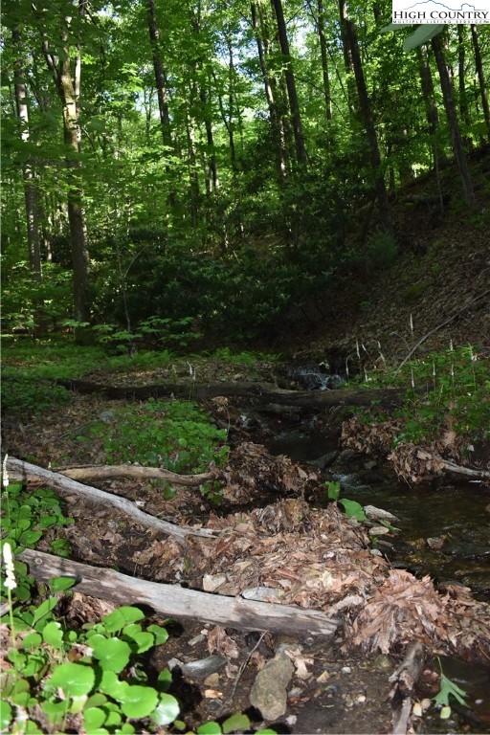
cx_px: 245
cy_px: 368
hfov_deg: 43.6
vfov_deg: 61.9
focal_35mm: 30
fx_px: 612
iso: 800
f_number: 3.8
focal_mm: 20
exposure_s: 1/200
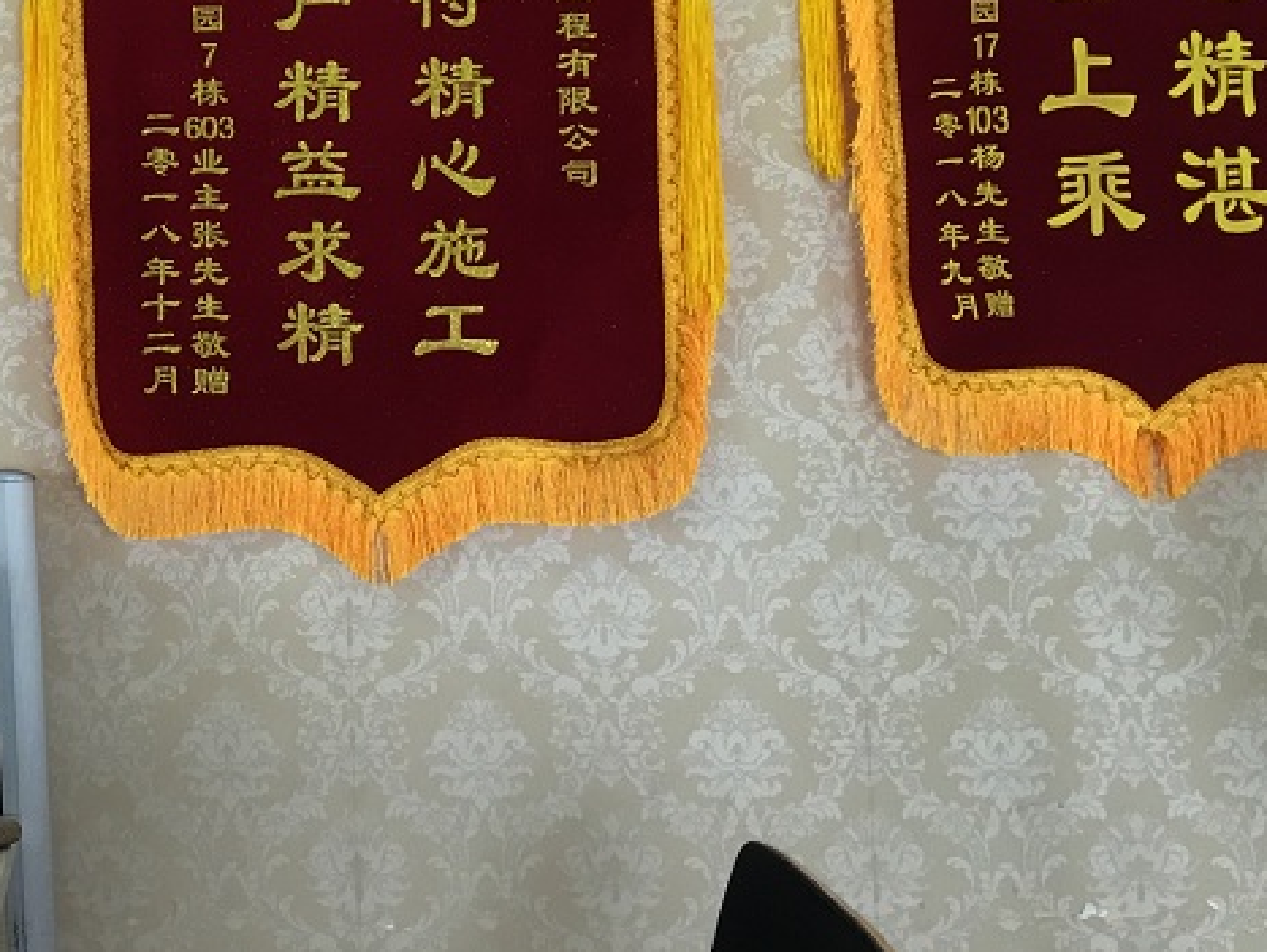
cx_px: 68
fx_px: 2454
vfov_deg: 20.9
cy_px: -90
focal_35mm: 67
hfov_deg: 27.6
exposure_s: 1/17
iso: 40
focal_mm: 4.15
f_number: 2.2
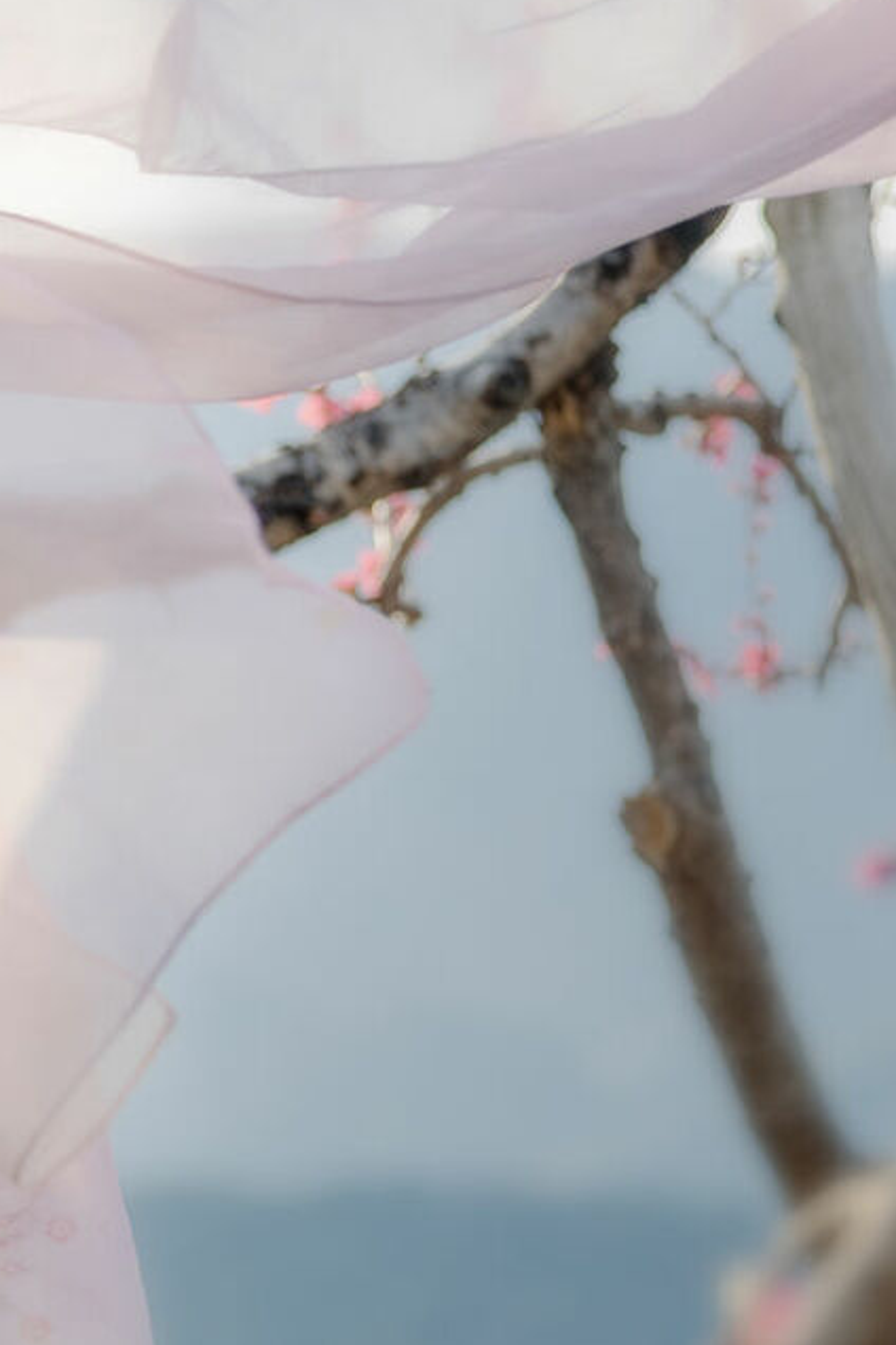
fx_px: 6384
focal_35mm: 171
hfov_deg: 7.9
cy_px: 483
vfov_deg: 12.0
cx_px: -192
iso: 50
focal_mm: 70
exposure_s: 1/500
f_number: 2.8
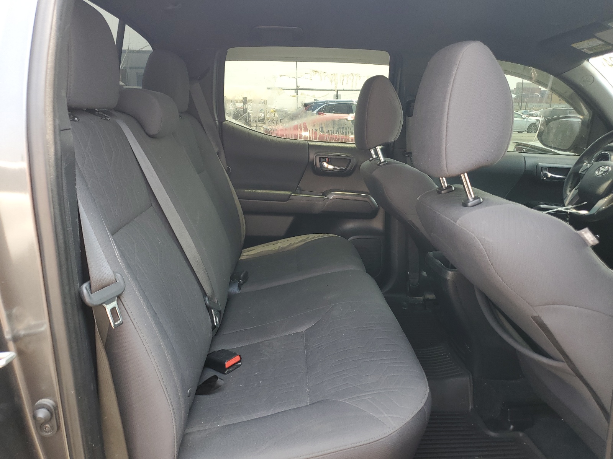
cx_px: 306
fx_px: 460
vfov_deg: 53.1
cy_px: 230
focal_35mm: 26
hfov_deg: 67.3
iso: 50
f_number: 1.5
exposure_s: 1/128
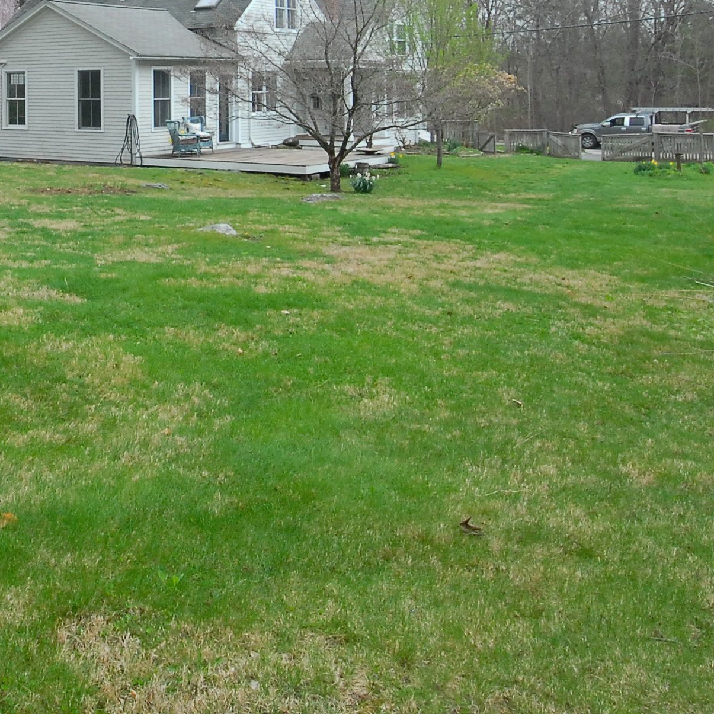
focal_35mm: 41
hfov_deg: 38.3
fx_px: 957
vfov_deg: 38.0
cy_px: 62
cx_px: 79
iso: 400
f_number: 10
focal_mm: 10
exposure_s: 1/200
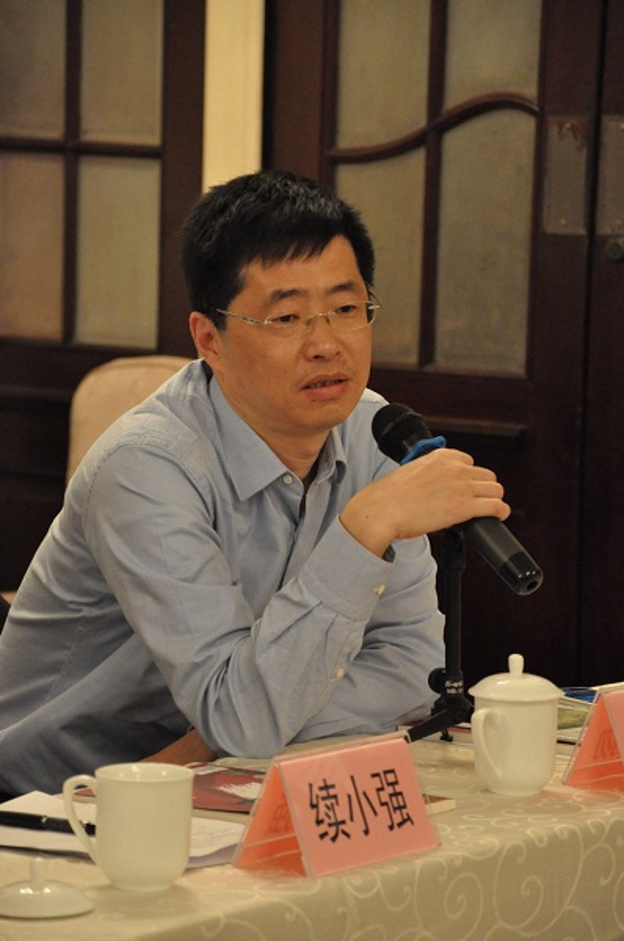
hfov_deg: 8.7
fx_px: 4109
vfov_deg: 13.1
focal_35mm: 158
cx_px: 312
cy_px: 470
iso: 3200
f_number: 5.6
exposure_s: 1/50
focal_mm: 105
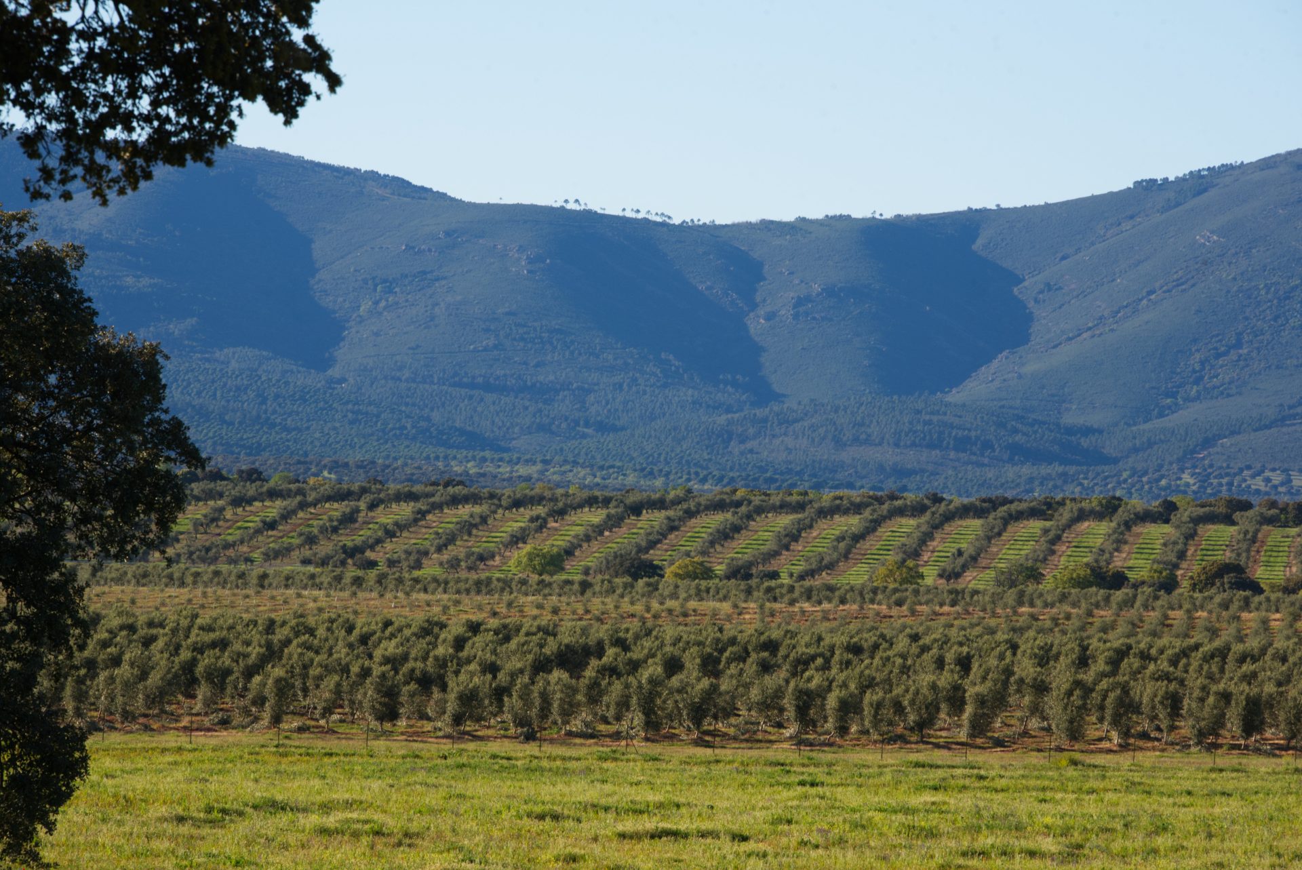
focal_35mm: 210
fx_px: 7600
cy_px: 435
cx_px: 651
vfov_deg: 6.6
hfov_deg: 9.8
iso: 400
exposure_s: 1/250
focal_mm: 210
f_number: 13
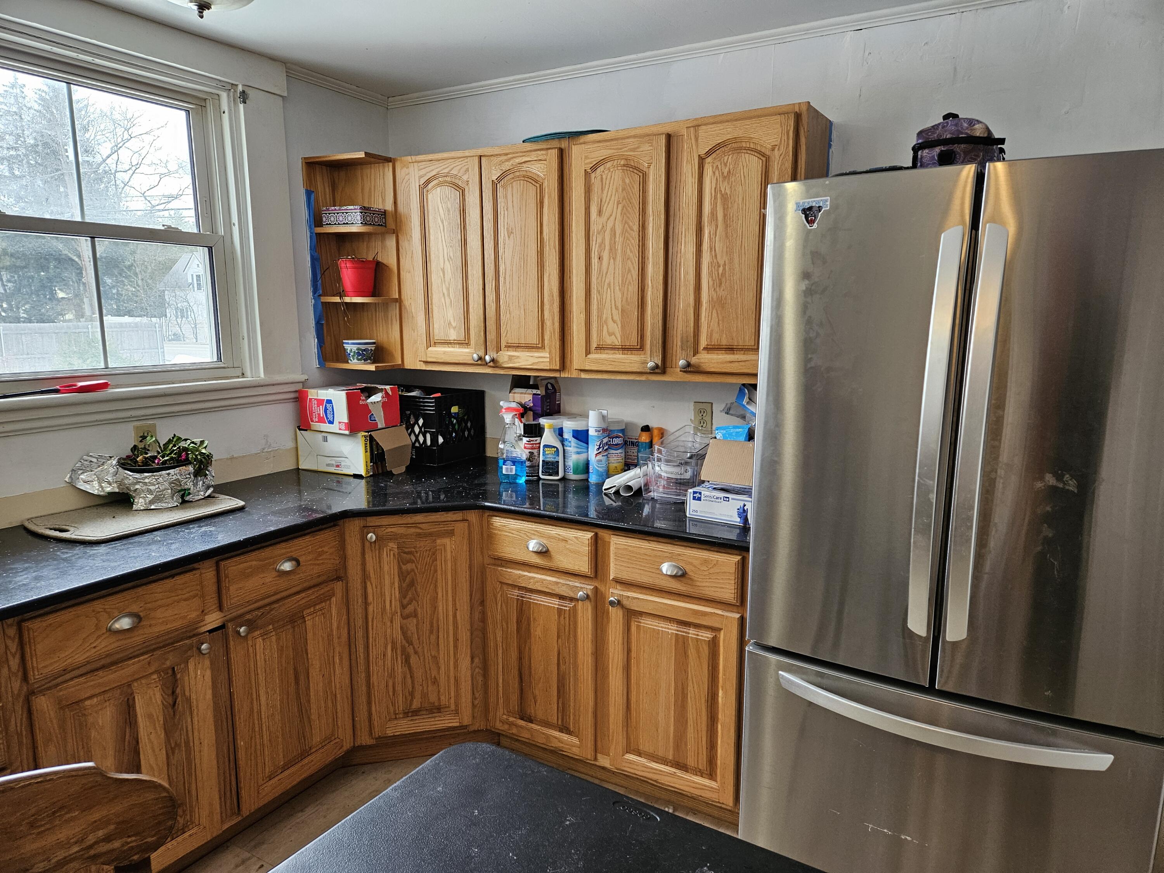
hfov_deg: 73.9
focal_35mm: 23
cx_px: 582
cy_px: 436
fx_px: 773
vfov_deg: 58.9
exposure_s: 1/120
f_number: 1.8
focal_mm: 5.4
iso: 200
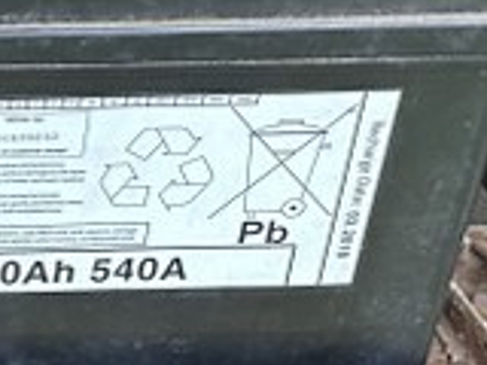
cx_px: -597
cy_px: -271
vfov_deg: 11.5
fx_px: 1688
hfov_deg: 13.2
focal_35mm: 120
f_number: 1.78
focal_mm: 6.86
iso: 250
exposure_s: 1/60
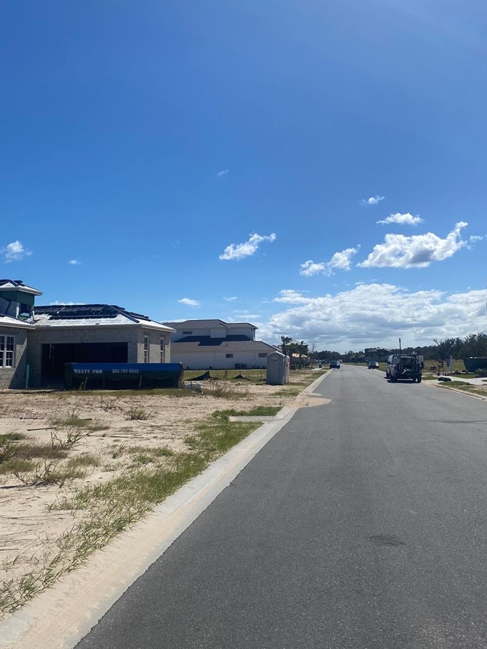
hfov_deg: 45.4
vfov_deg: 58.3
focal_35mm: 31
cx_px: 257
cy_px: 303
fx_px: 581
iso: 32
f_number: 1.8
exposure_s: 1/6061
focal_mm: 4.25
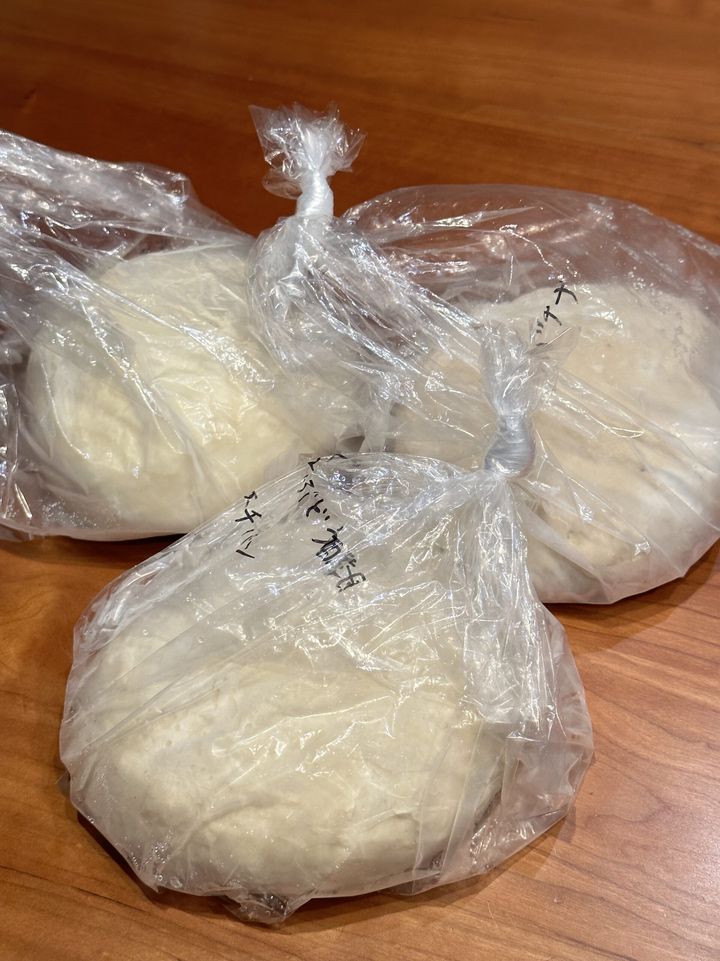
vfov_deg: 39.7
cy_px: 480
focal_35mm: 48
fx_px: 1331
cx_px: 360
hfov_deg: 30.3
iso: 125
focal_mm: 6.86
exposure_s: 1/60
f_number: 1.78
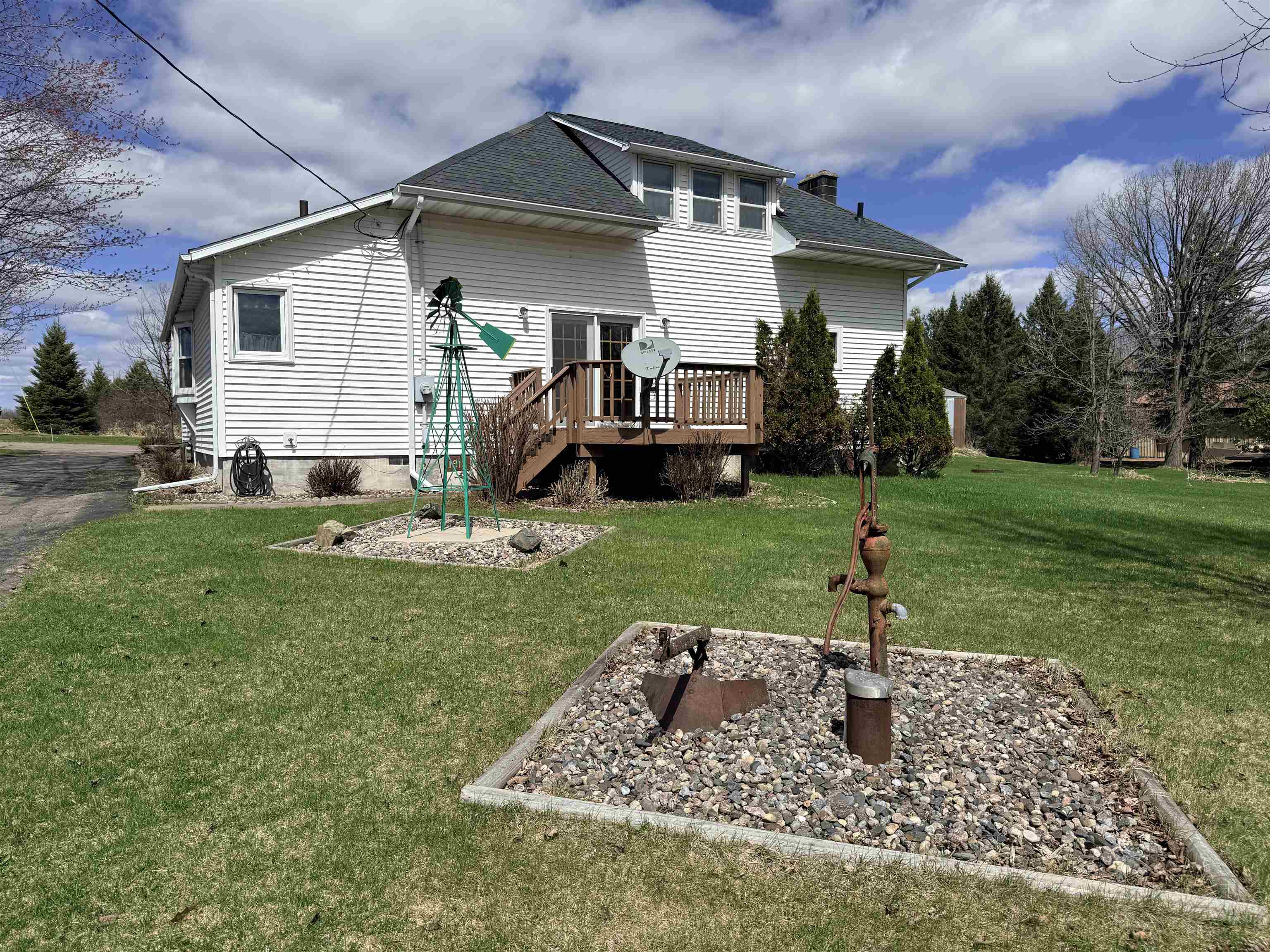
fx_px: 881
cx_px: 635
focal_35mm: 24
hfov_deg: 71.6
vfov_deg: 56.8
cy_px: 476
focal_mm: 6.76
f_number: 1.78
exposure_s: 1/9091
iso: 80
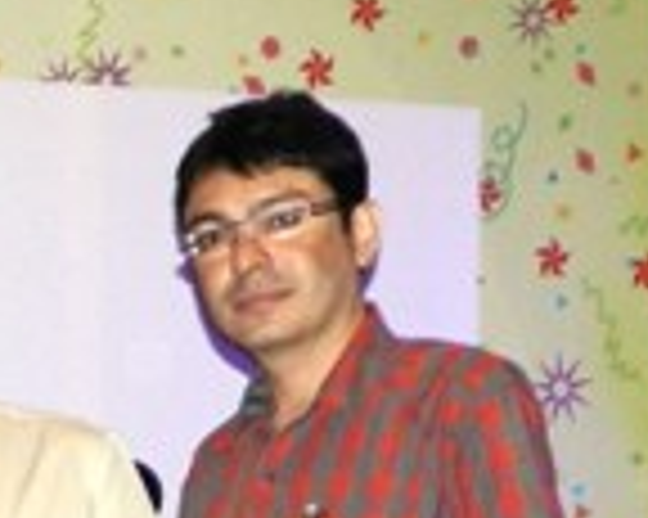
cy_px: 973
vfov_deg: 8.9
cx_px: -590
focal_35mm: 165
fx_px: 3162
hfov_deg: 10.8
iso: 280
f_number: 4
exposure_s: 1/30
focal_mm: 6.7
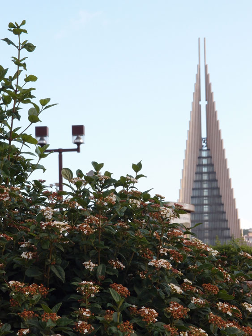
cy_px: 168
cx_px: 126
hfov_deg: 13.2
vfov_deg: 17.6
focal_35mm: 112
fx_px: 1087
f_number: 8
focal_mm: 24
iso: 200
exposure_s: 1/160
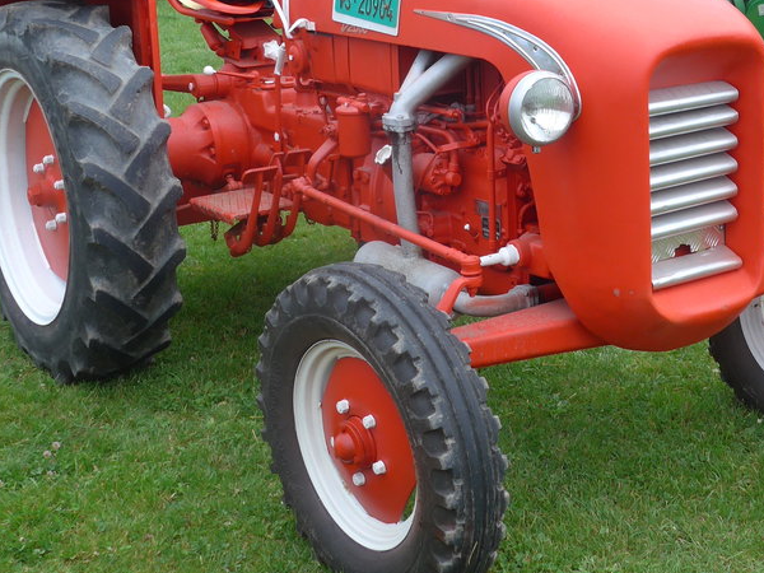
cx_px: 476
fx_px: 1501
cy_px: 106
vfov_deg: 21.3
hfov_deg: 28.5
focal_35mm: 68
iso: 80
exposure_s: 1/320
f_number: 2.8
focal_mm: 7
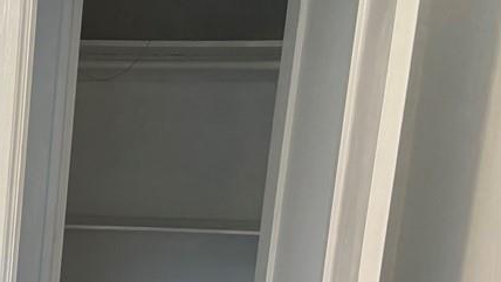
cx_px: -325
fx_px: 1409
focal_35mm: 106
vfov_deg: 11.0
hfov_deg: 17.4
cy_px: 440
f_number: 1.6
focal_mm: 5.96
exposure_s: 1/120
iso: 125
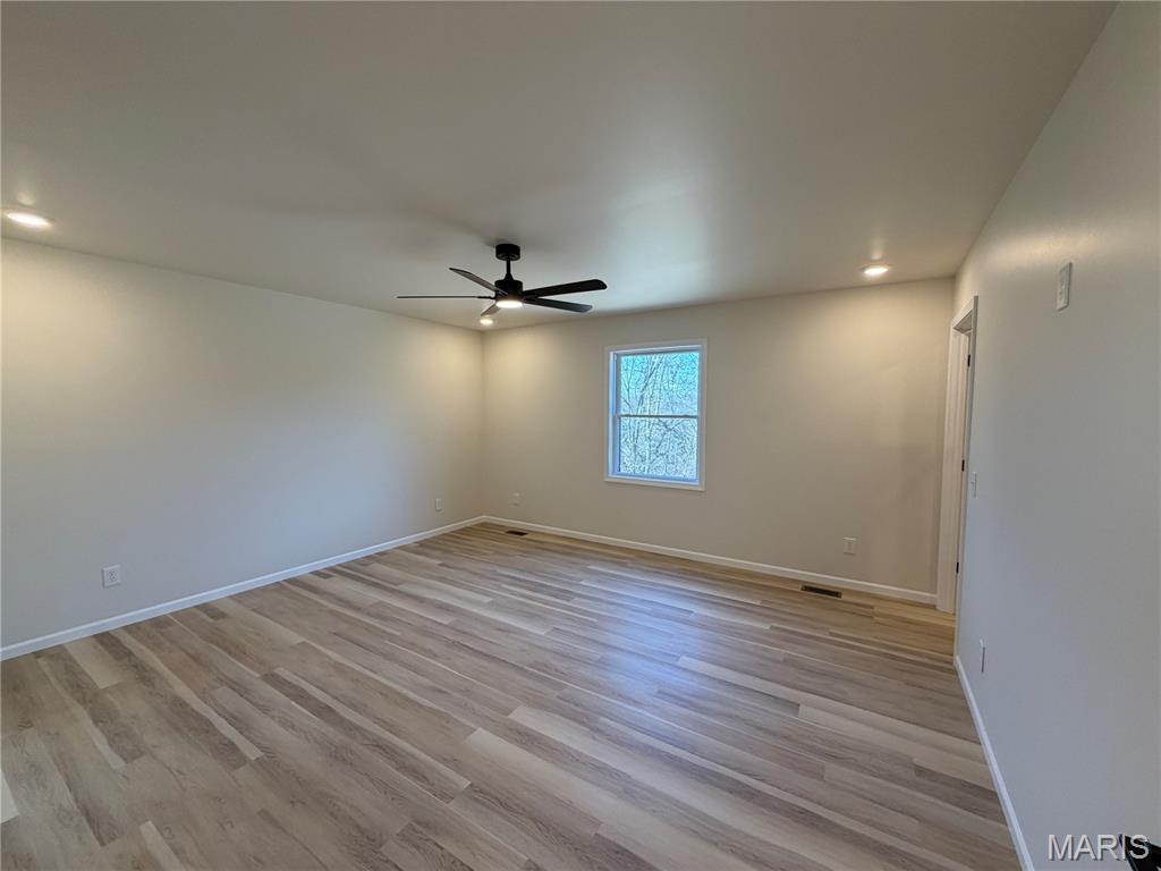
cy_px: 436
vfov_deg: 85.7
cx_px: 580
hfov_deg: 102.1
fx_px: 470
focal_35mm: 14
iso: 160
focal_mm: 2.22
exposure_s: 1/120
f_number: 2.2
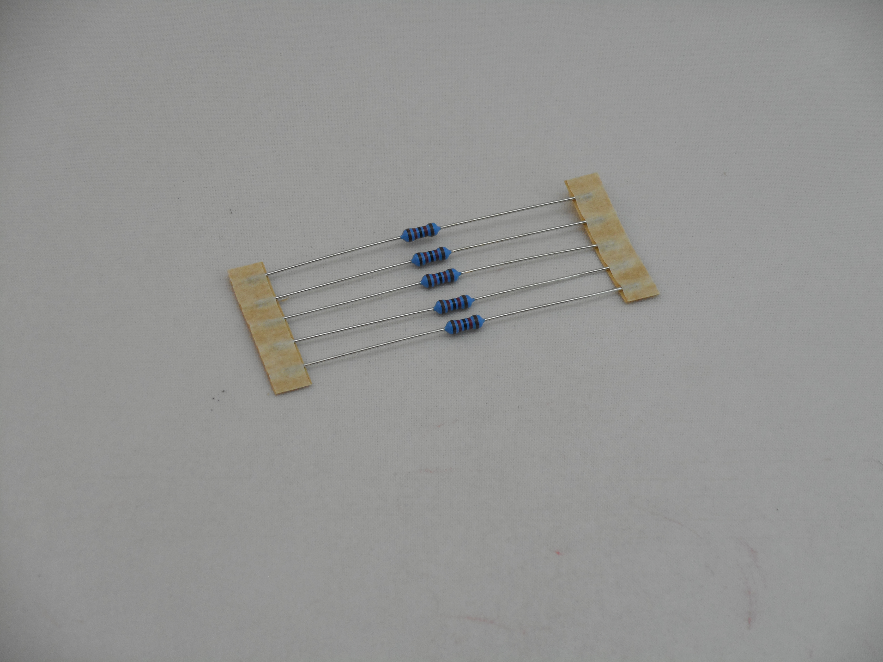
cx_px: 442
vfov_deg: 14.5
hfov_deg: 19.3
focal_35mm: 102
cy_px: 331
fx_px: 2602
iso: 140
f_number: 5.8
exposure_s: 1/60
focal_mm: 18.2
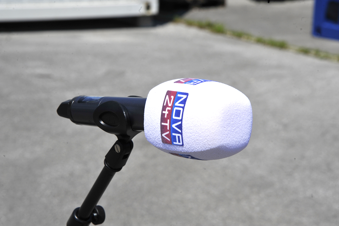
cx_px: 170
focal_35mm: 120
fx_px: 1129
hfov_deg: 17.1
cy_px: 113
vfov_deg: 11.4
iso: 320
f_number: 14
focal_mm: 120
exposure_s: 1/800
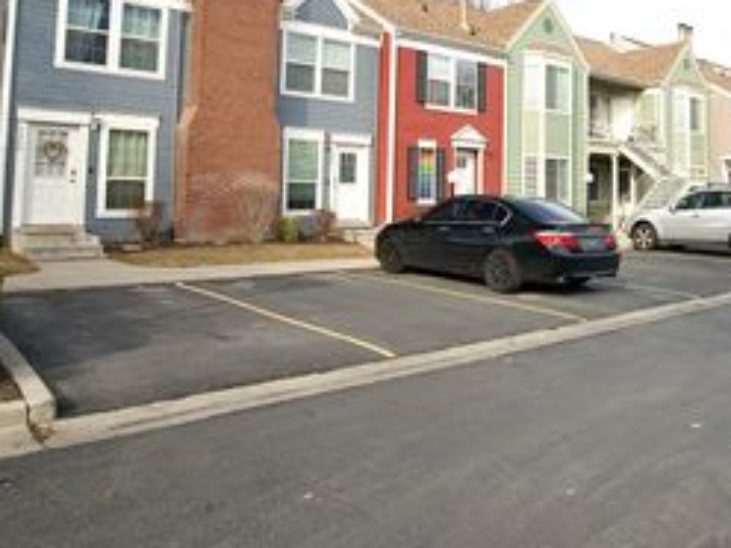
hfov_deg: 56.3
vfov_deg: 44.1
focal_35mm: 31
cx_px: 522
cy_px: 143
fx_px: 655
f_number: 4
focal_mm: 16
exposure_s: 1/1000
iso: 500
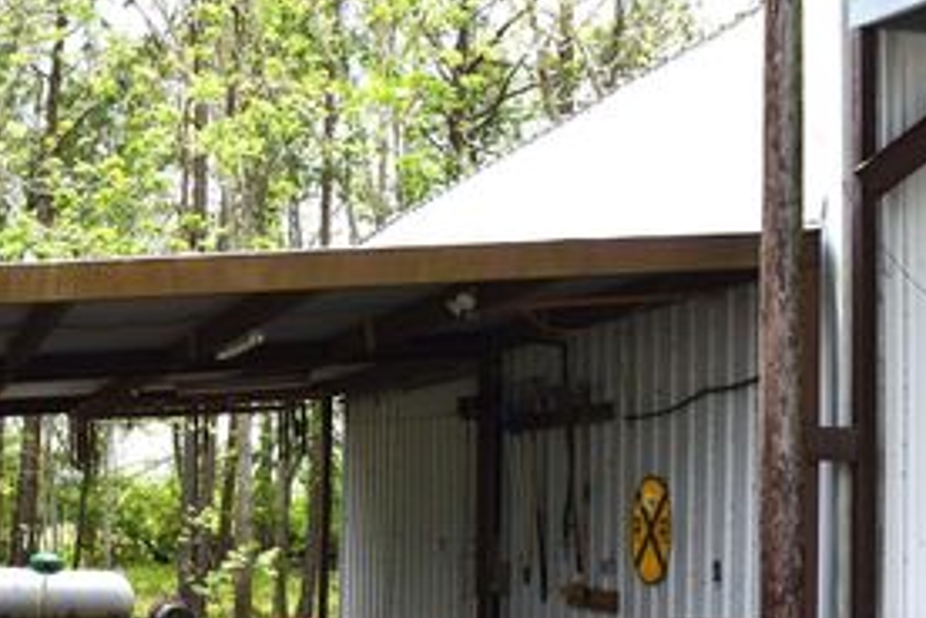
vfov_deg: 18.4
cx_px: 124
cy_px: 366
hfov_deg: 26.5
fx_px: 1908
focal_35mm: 74
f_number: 7.1
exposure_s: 1/200
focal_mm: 21
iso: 100
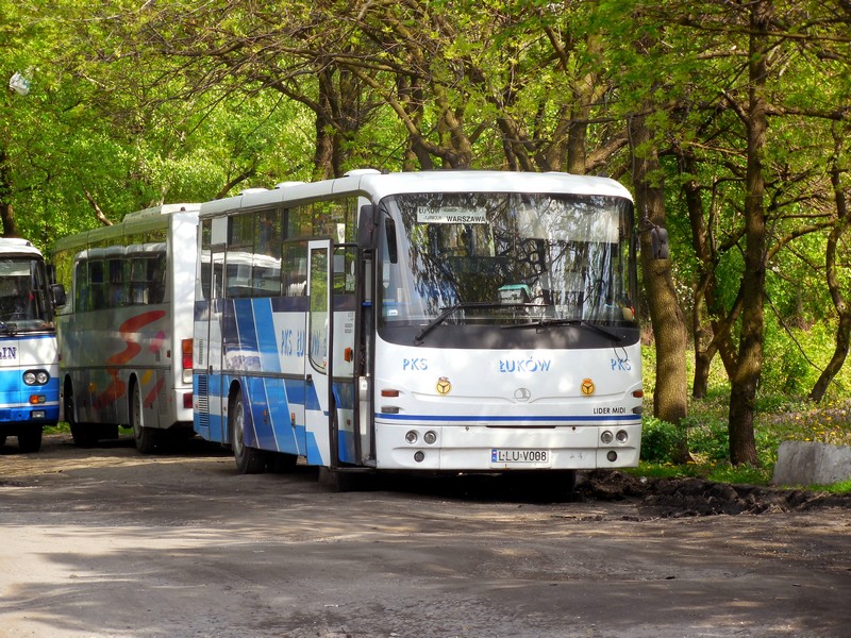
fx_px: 4179
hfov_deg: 11.6
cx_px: 426
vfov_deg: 8.7
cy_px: 319
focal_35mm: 170
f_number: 5
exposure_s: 1/160
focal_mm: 30.6
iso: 125
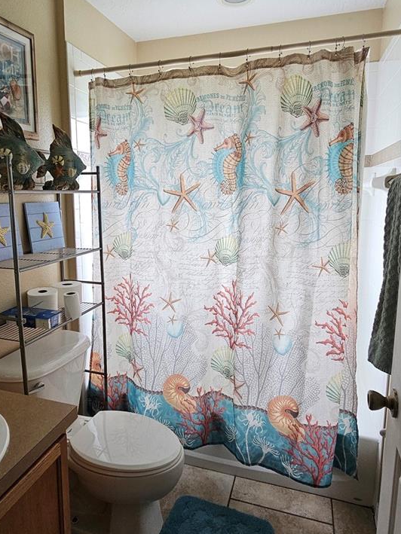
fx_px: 340
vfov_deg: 76.2
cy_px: 245
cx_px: 177
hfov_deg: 60.9
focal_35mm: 22
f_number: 2.2
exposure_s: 1/60
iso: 100
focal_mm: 2.2
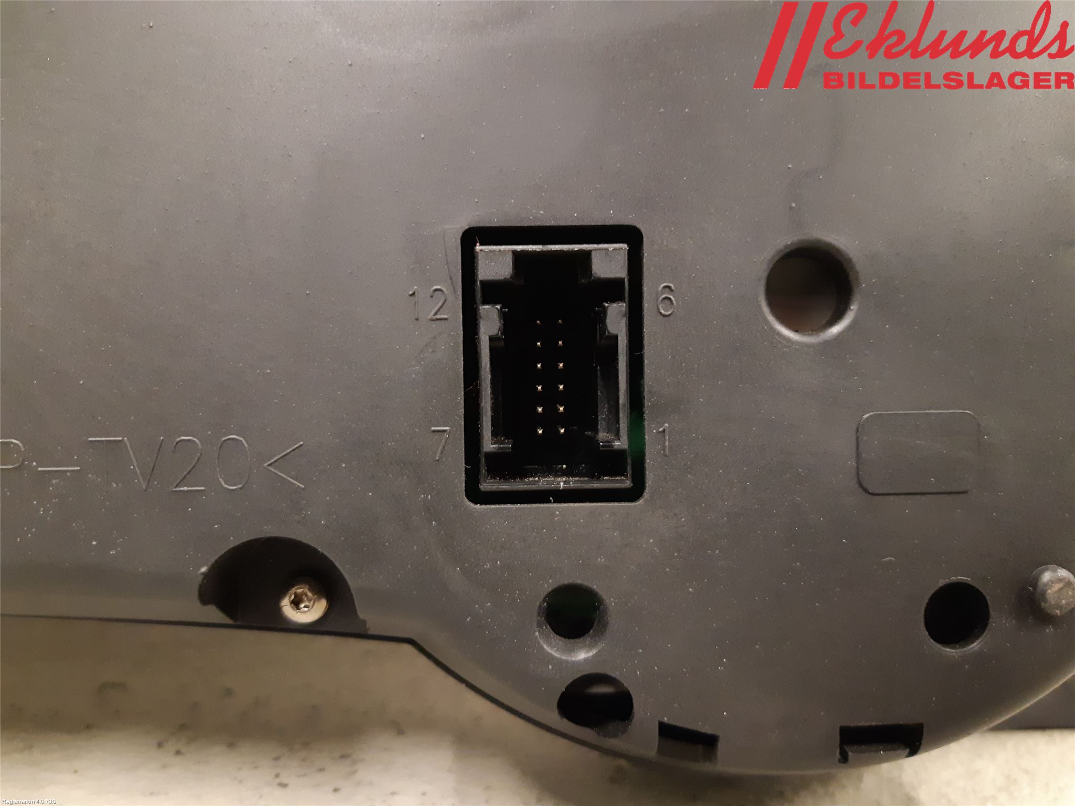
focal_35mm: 26
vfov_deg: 53.1
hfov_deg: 67.3
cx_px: 538
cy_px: 403
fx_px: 807
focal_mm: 3.93
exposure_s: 1/25
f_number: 1.7
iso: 400
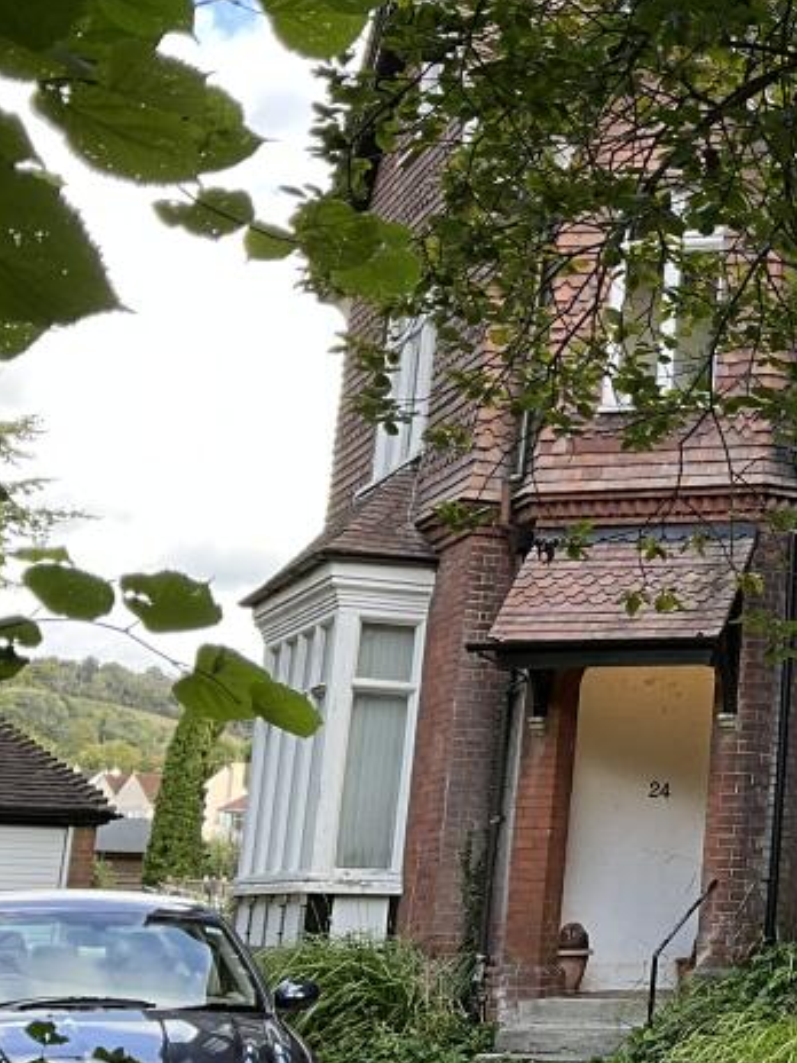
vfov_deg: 30.2
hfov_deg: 20.5
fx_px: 1965
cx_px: 1095
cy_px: 463
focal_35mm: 64
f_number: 1.8
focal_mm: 3
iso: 20
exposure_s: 1/149
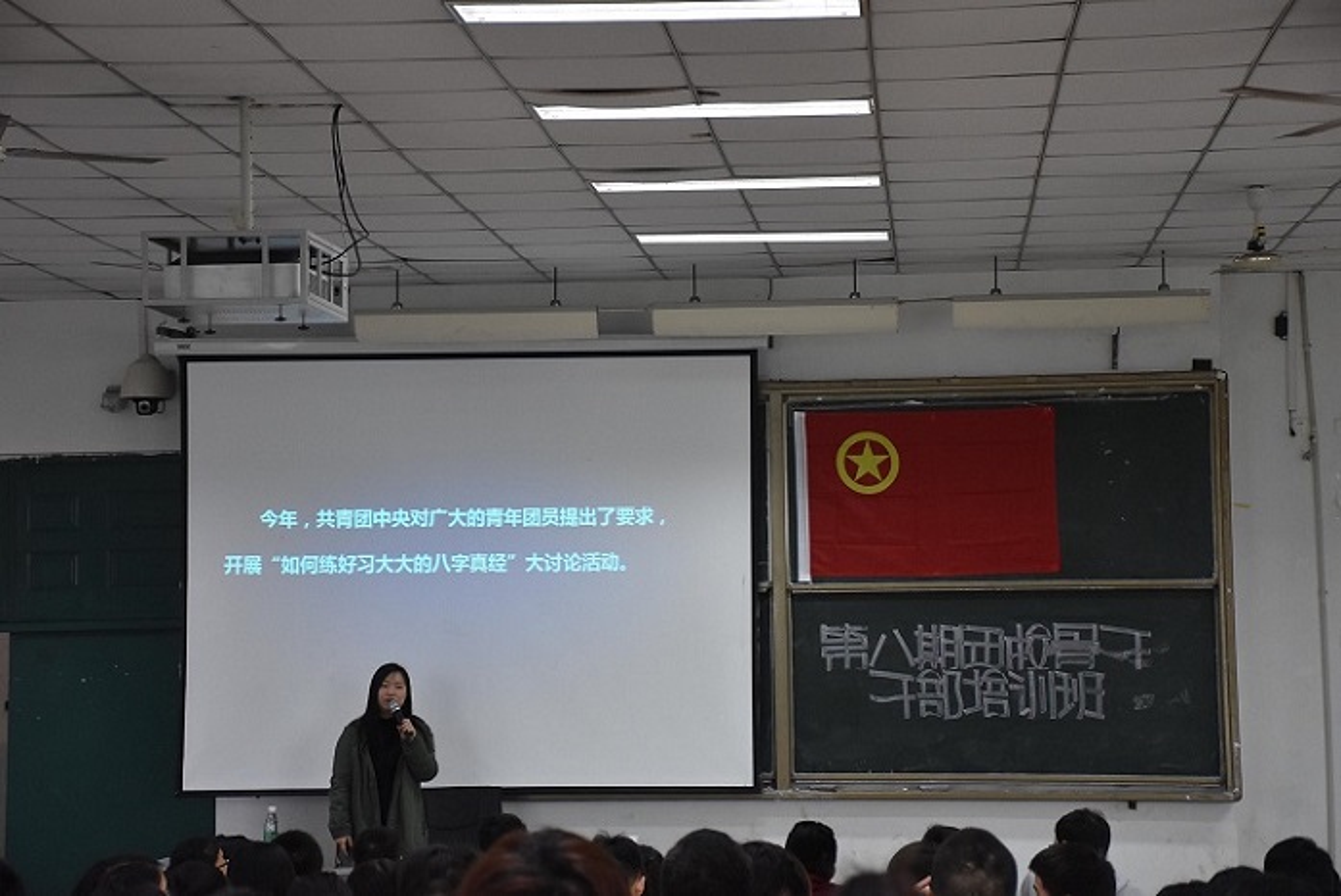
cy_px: 448
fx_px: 3132
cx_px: 670
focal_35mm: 84
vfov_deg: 16.3
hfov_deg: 24.2
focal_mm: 56
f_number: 4.8
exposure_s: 1/100
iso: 1600
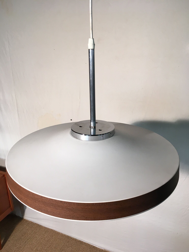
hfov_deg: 48.2
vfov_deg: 61.7
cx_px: 94
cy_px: 126
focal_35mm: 29
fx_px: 211
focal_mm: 4.15
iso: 40
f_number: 2.2
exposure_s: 1/33
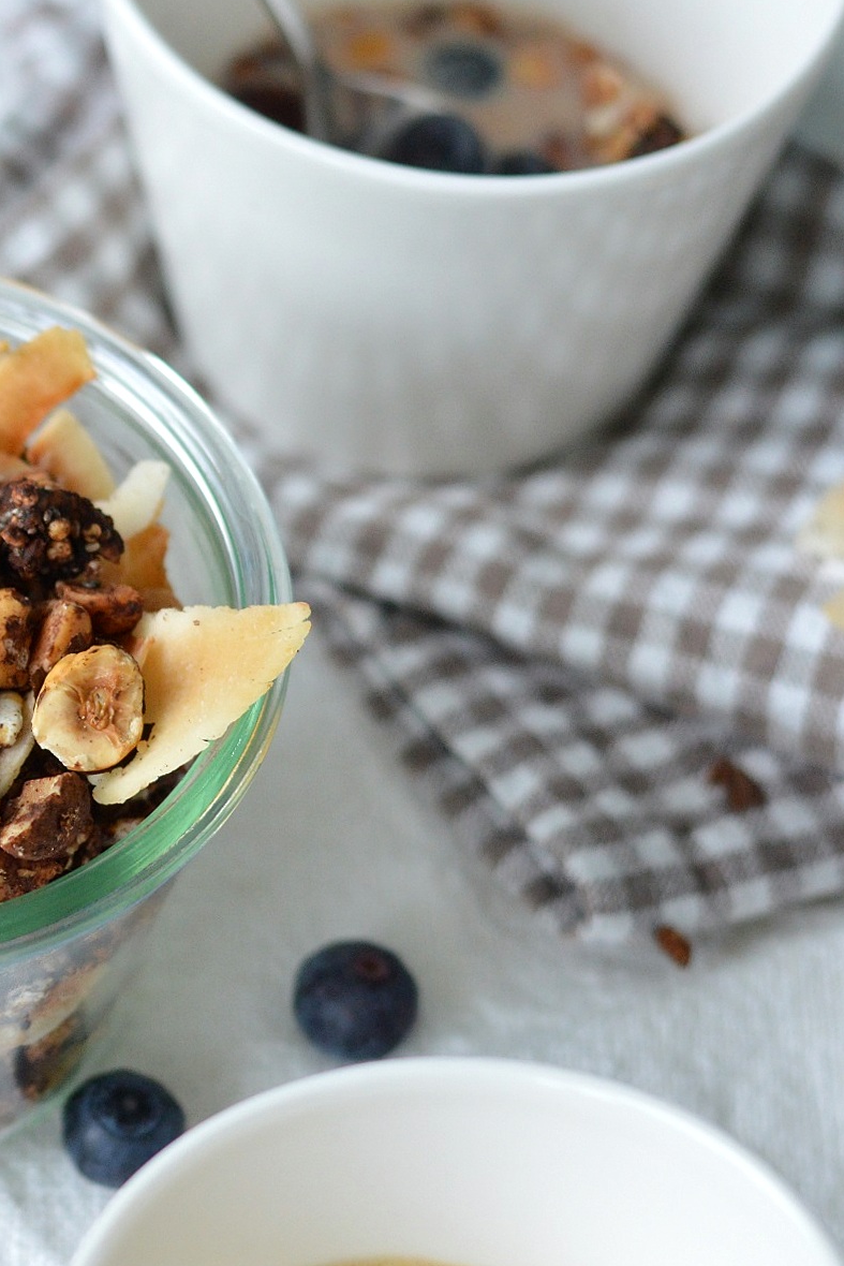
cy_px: 693
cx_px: -113
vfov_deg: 16.1
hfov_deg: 10.6
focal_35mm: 127
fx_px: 4465
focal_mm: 50
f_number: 4
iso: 800
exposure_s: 1/80
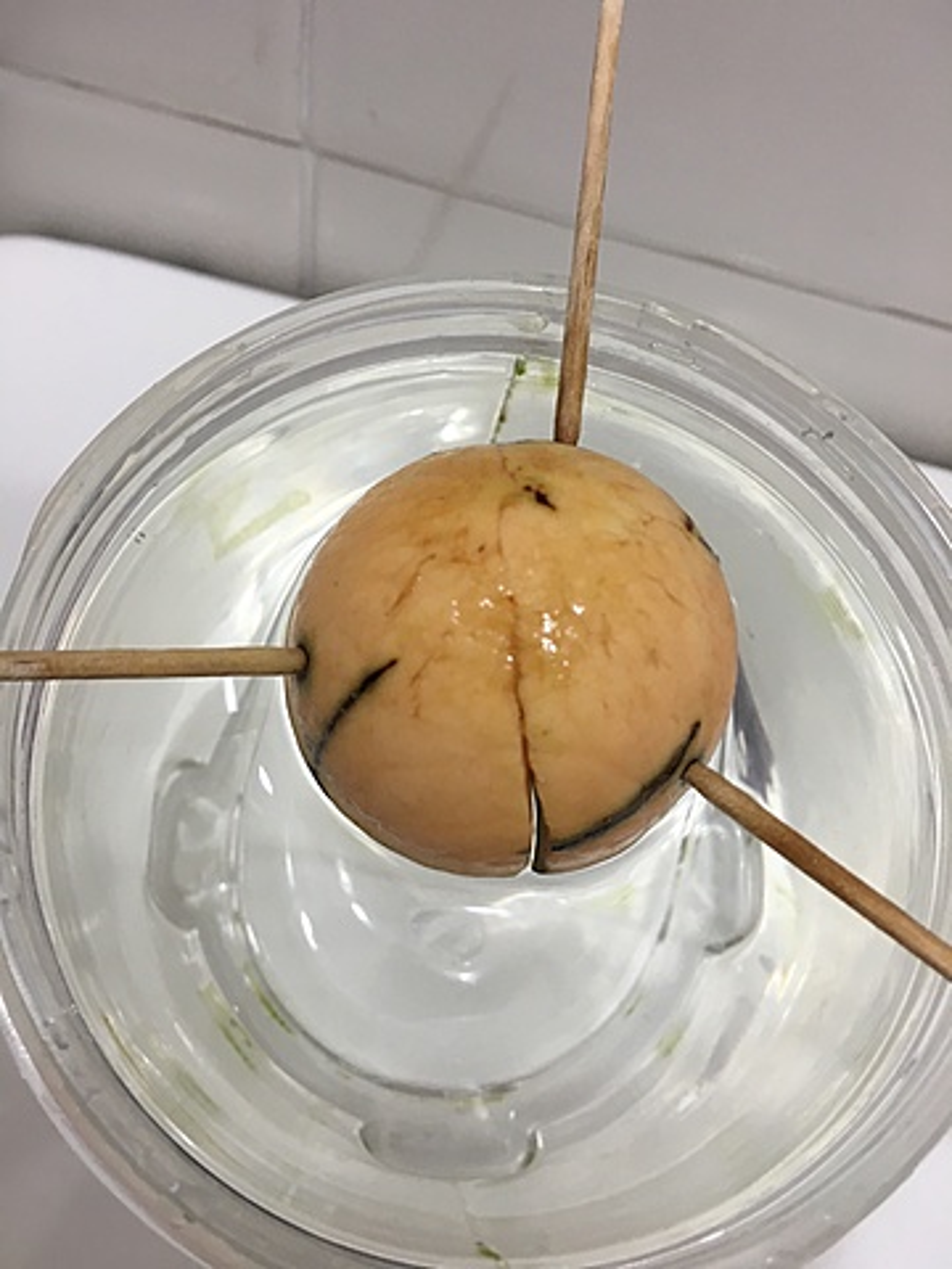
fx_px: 1063
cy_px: 634
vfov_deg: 61.7
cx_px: 476
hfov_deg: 48.2
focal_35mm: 29
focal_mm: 4.15
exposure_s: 1/30
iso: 50
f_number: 2.2
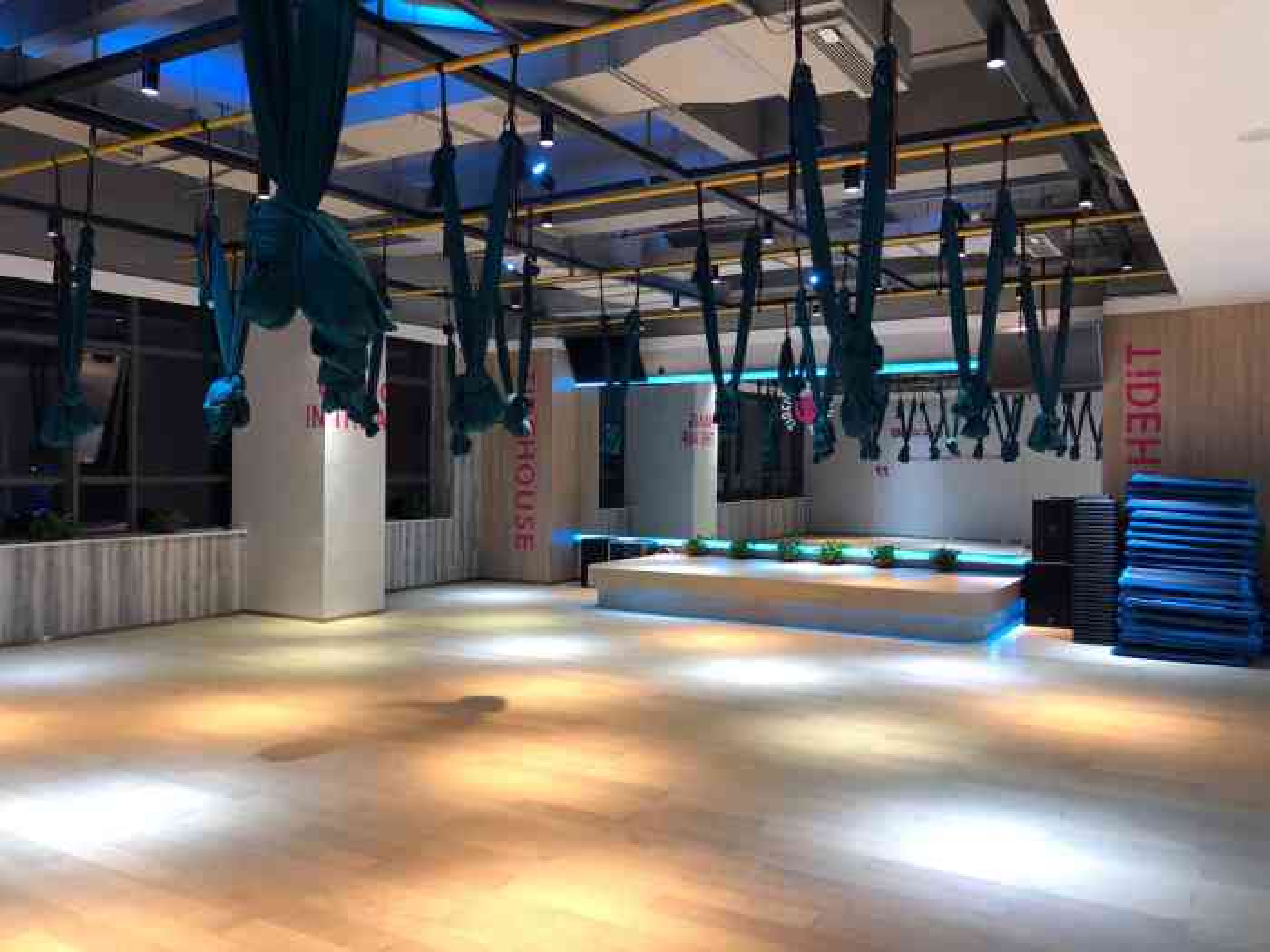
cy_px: 476
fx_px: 1027
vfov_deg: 49.7
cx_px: 635
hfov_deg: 63.4
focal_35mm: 28
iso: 40
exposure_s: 1/20
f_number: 1.8
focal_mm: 3.99
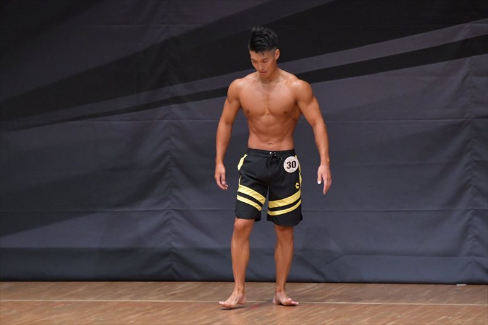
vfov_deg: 4.4
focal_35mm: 315
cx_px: 244
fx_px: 4268
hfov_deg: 6.5
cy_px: 162
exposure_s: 1/400
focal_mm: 210
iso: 6400
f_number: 5.6
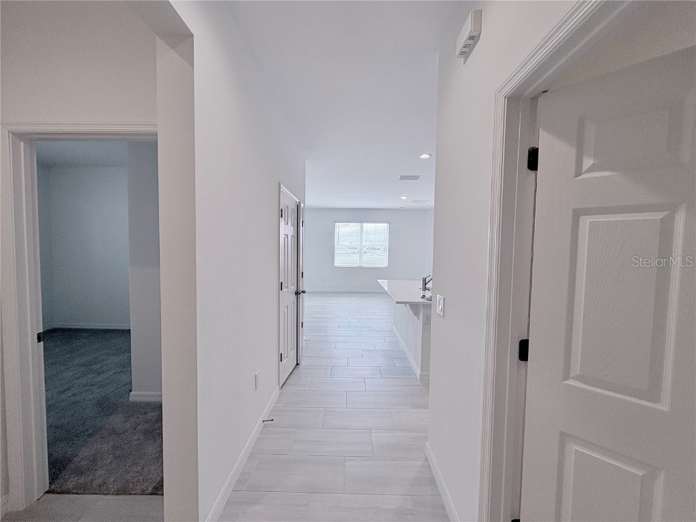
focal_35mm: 14
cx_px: 348
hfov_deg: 102.1
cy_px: 261
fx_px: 281
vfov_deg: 85.7
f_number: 2.2
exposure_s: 1/124
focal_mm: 2.22
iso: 50
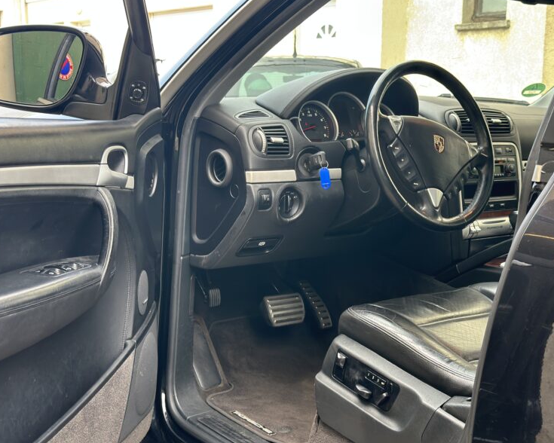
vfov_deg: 29.7
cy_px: 223
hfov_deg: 36.6
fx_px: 836
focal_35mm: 51
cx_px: 293
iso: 80
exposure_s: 1/172
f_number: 1.78
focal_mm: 6.86
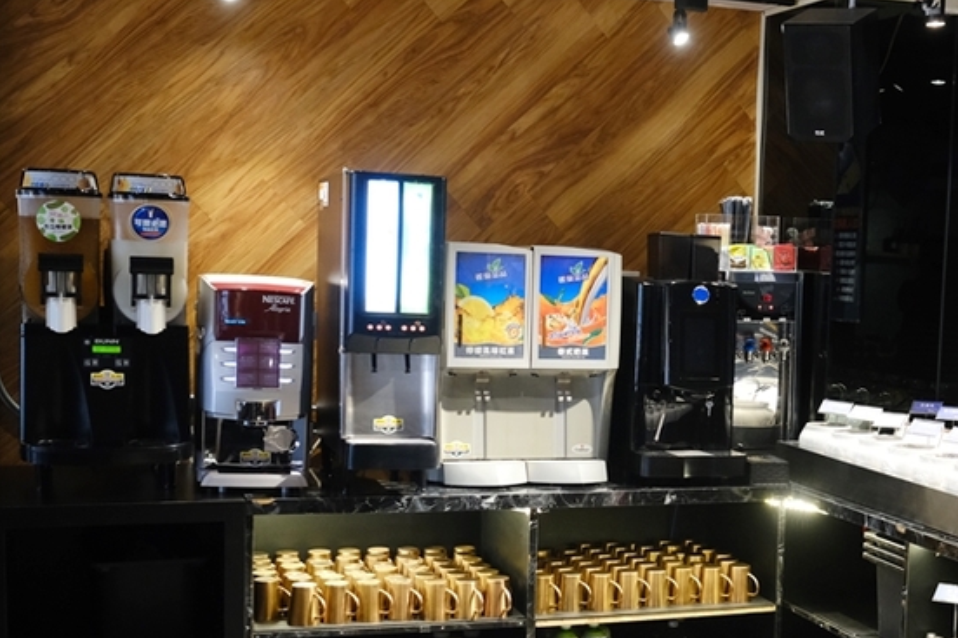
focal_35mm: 54
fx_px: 1436
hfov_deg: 35.9
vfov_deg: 24.8
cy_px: 452
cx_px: 737
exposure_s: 1/70
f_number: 3.6
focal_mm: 23
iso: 3200
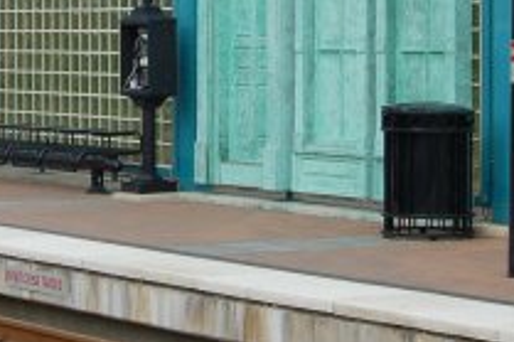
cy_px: 20
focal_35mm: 173
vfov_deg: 7.9
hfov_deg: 11.8
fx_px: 2468
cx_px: 42
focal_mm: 32
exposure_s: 1/250
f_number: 8
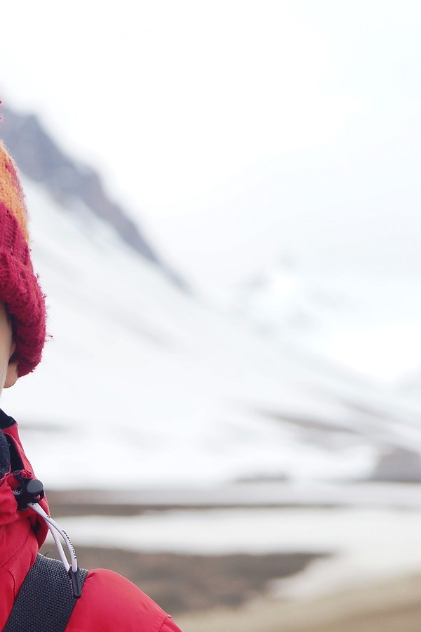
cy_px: 787
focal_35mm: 240
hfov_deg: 5.7
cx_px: -102
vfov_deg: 8.5
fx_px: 4210
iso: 200
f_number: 6.3
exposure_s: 1/320
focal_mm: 90
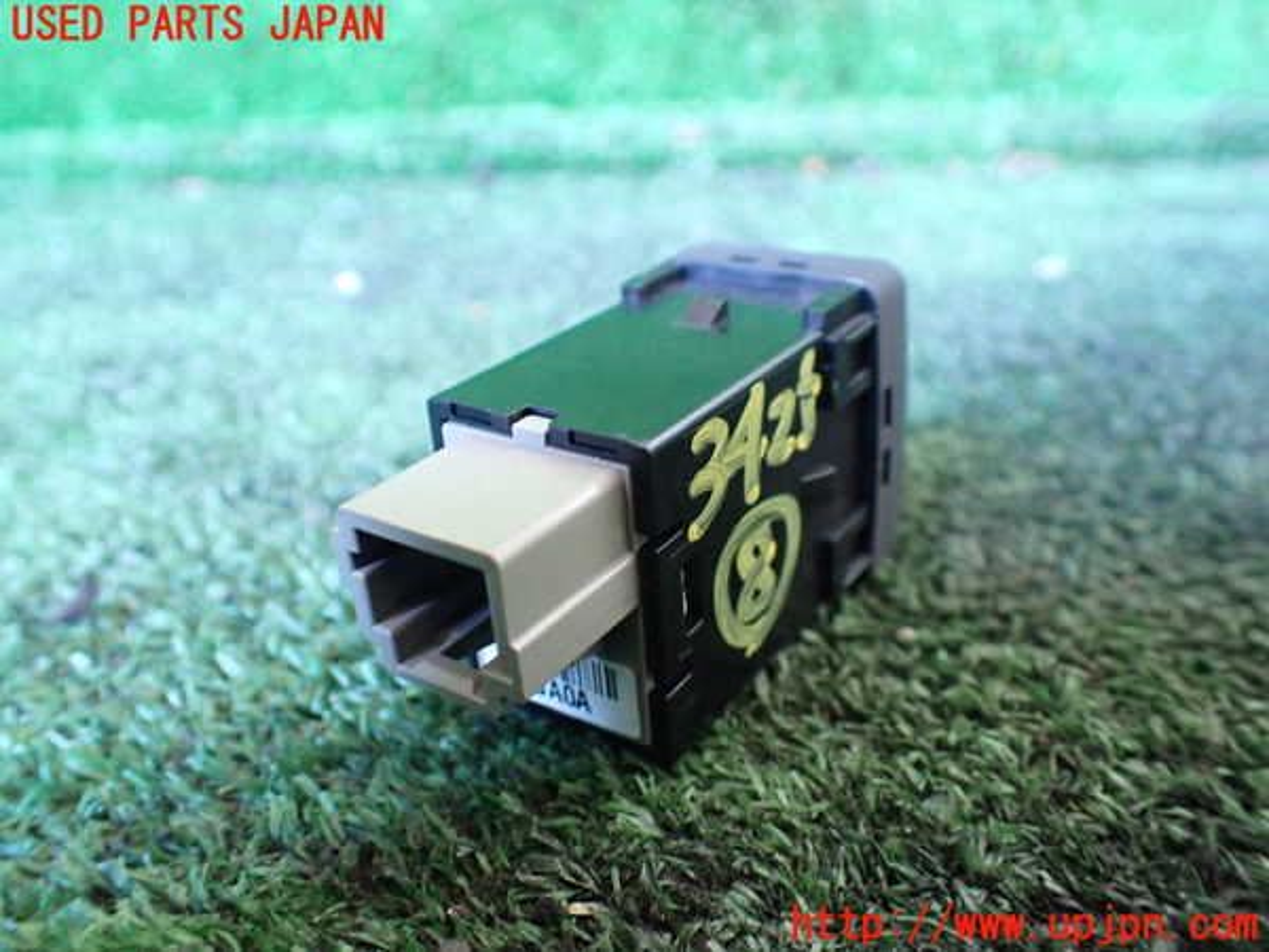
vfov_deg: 46.8
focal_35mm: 30
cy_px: 476
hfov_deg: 60.0
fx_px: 1100
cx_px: 634
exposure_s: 1/30
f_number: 2.3
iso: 800
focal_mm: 5.4
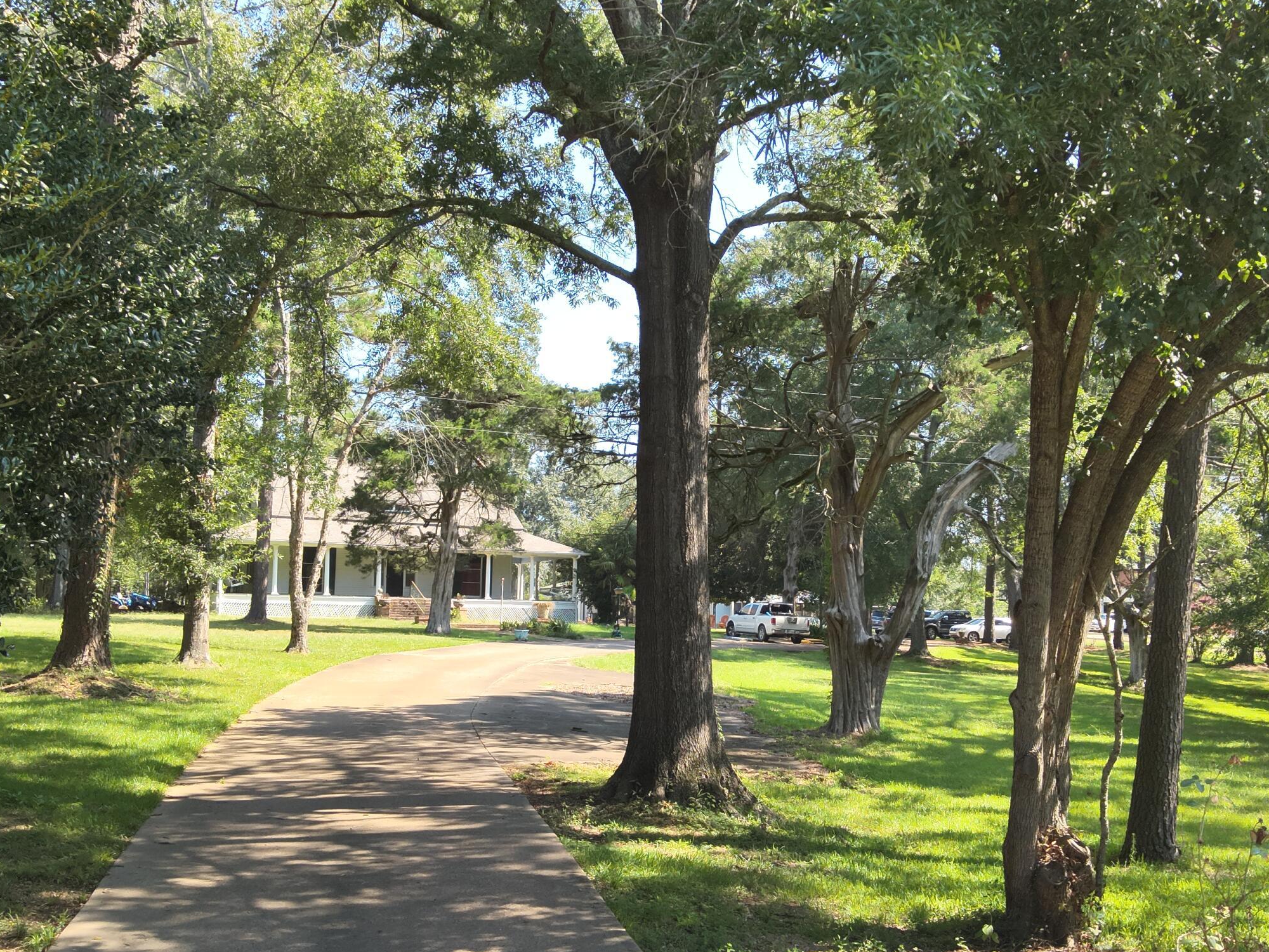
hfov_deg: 51.3
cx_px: 685
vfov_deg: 39.6
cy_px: 527
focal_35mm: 36
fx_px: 1320
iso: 100
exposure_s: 1/240
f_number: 2.8
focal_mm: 4.4
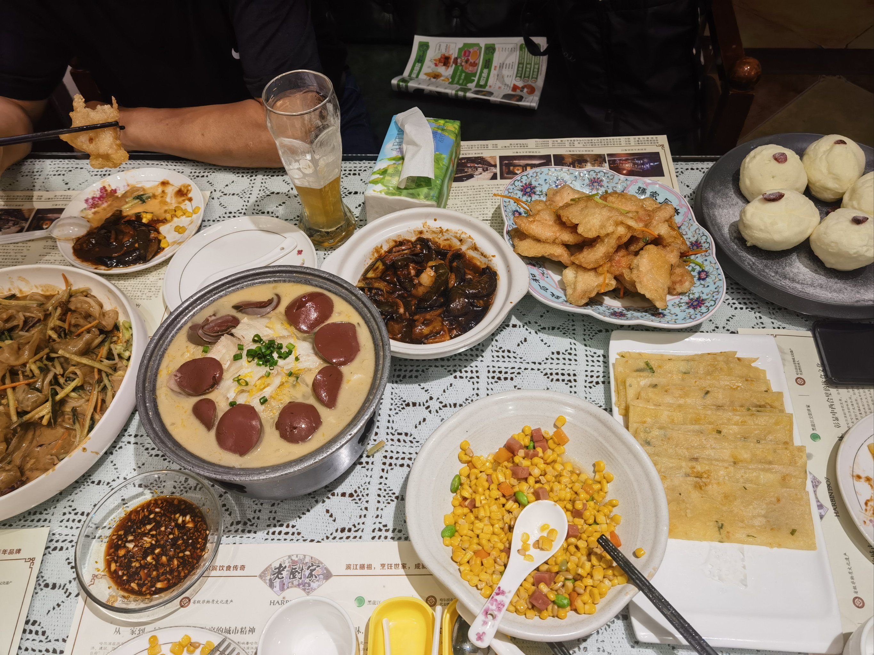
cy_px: 328
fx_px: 732
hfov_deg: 61.7
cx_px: 437
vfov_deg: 48.2
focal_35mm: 29
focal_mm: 6.67
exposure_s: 1/100
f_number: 1.9
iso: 125
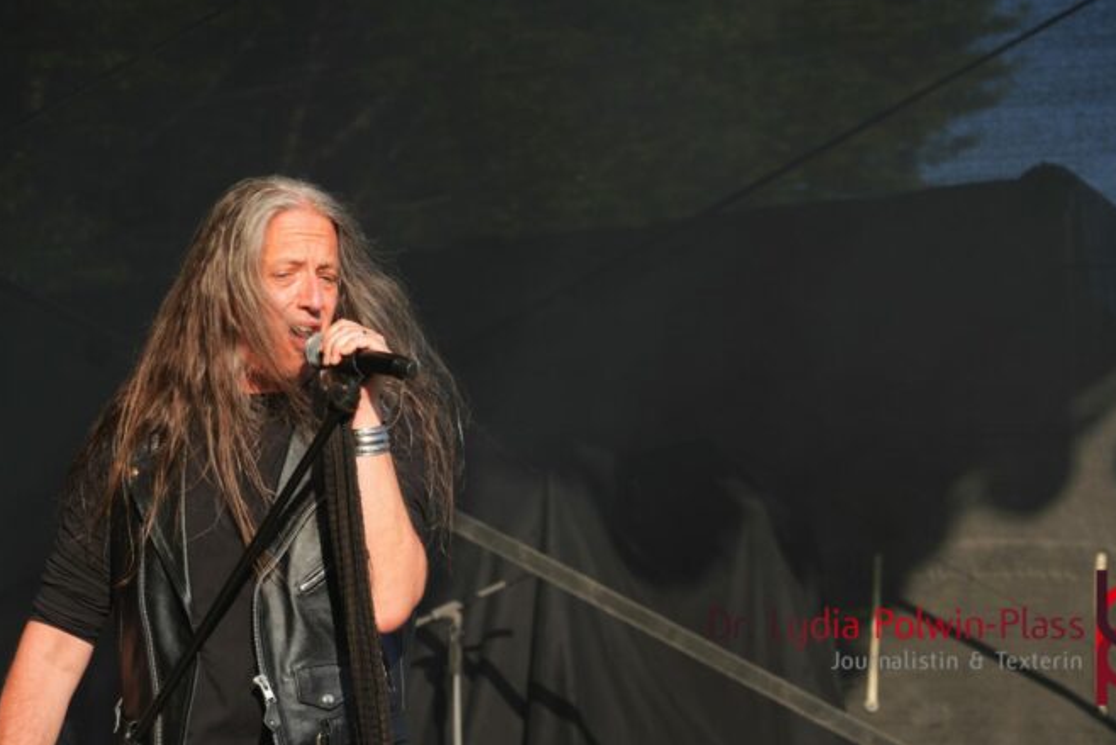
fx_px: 5209
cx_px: 533
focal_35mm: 168
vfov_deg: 8.2
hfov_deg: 12.2
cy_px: 353
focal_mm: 96
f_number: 6.3
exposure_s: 1/250
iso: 100
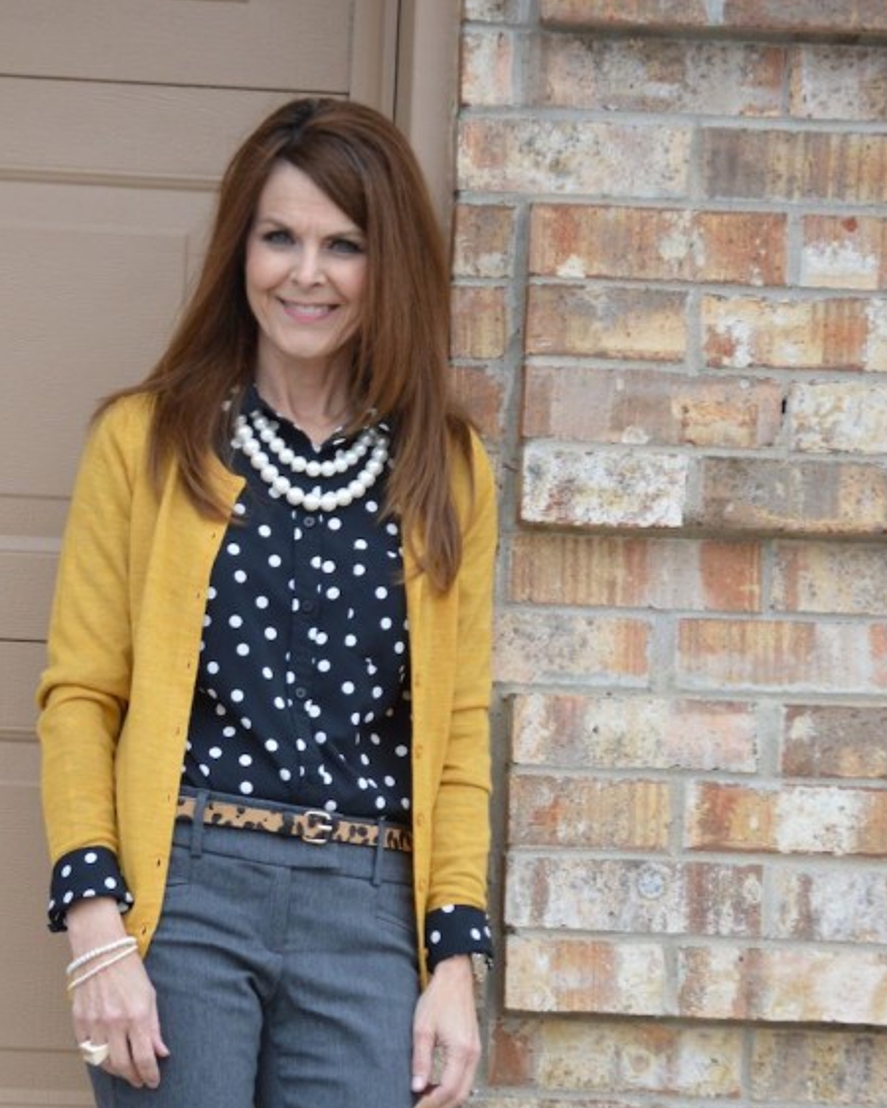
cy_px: 885
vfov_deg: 8.3
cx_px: 291
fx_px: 7578
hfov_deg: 6.7
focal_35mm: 231
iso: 400
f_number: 5
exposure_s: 1/400
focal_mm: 90
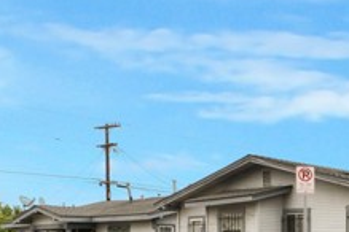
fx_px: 722
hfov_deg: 24.8
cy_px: 273
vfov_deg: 17.5
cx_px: 406
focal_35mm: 74
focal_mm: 17
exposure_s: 1/30
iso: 160
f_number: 18
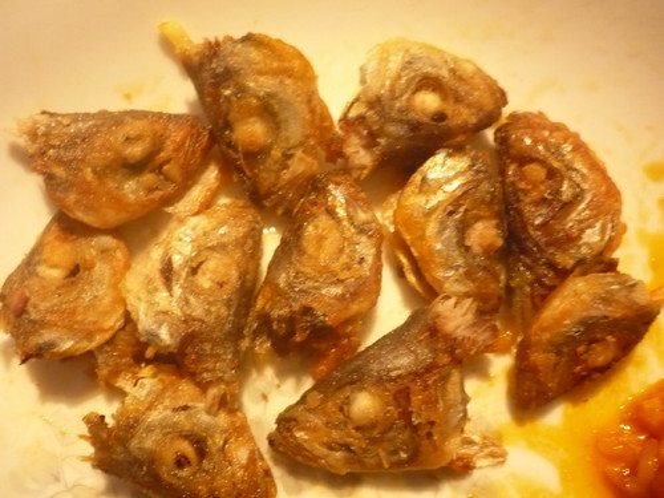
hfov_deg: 52.6
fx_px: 671
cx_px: 332
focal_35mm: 35
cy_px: 249
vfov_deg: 40.7
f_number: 2.8
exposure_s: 1/13
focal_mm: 5.8
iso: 400
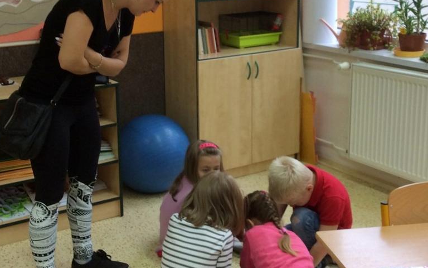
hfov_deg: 34.5
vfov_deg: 21.8
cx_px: 186
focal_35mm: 59
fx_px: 688
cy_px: 76
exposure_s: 1/25
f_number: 2.4
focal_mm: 3.3
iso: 40
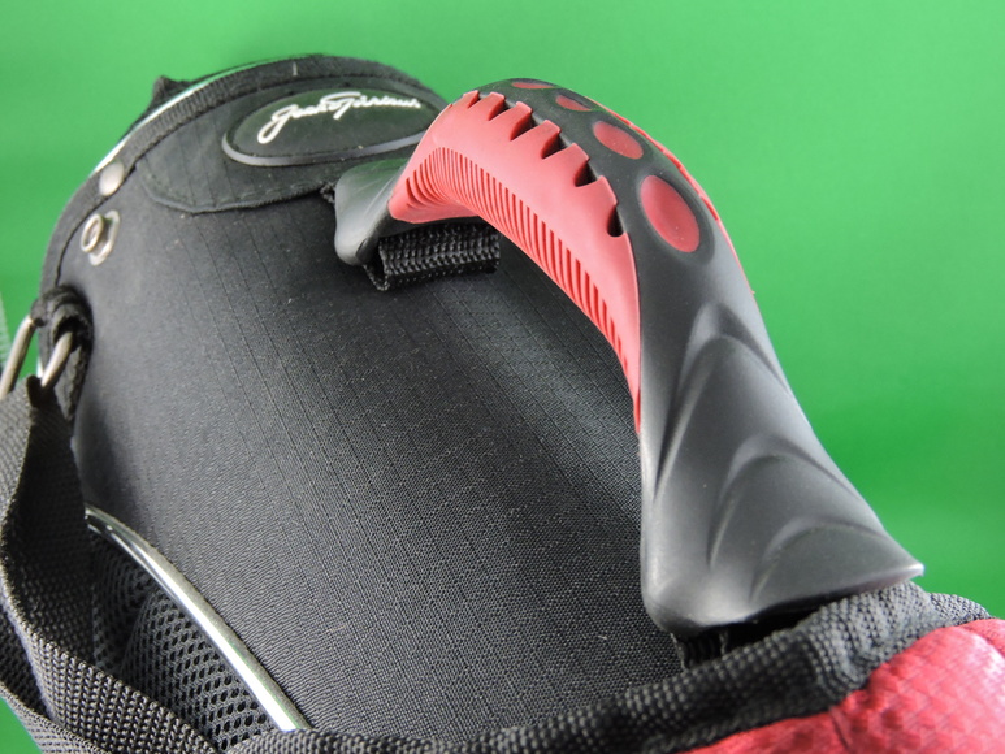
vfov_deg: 29.1
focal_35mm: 50
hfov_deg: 38.2
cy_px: 377
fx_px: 1452
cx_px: 502
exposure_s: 1/30
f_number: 4
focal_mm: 9
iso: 320
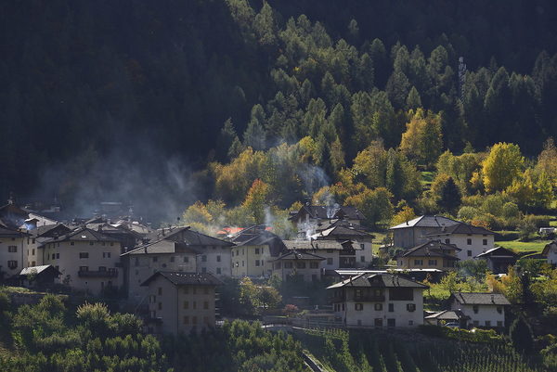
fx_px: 2942
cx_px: 278
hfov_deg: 10.8
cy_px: 186
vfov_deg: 7.2
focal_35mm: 190
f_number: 8
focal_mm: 190
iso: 640
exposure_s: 1/1000
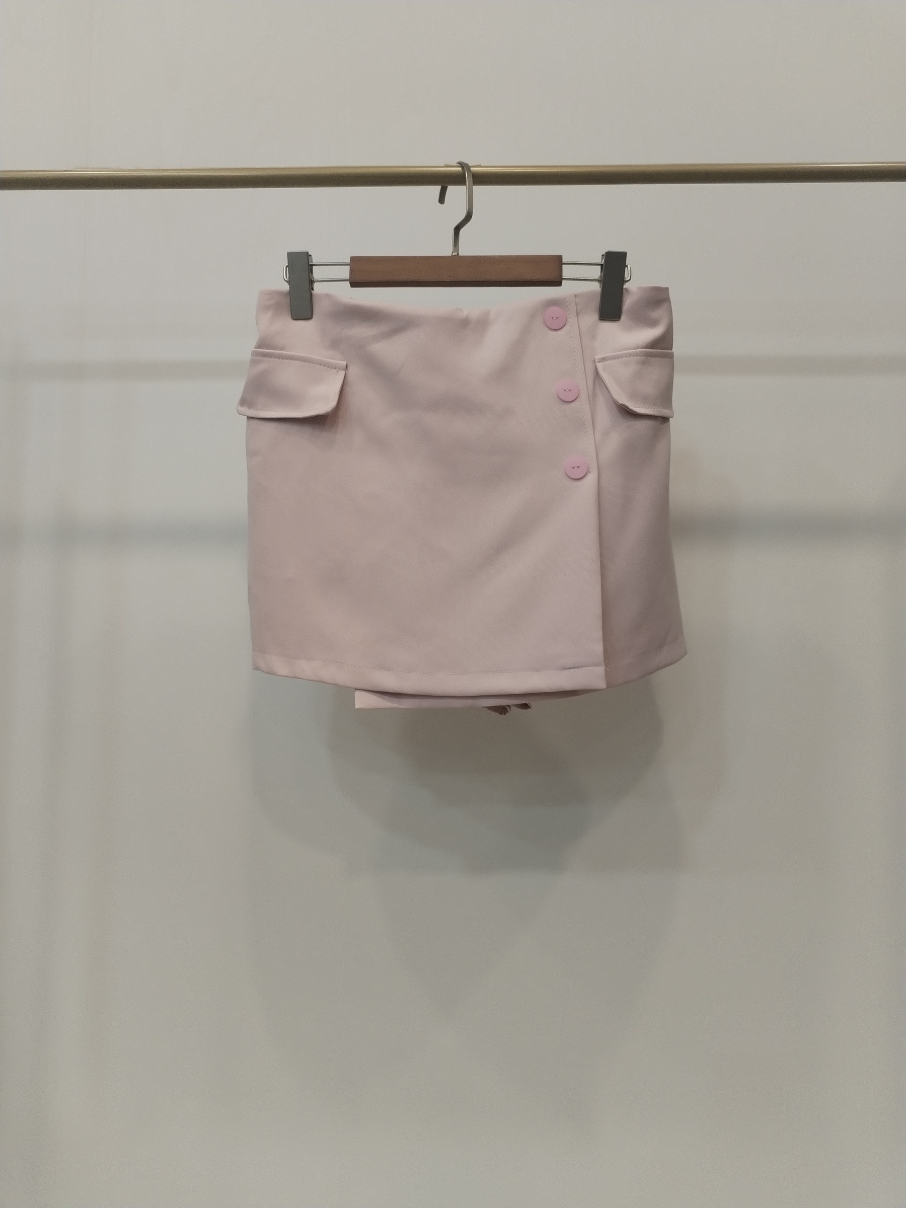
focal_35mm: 29
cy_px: 604
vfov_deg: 61.7
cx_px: 453
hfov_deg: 48.2
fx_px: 1012
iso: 239
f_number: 1.8
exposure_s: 1/60
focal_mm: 4.75
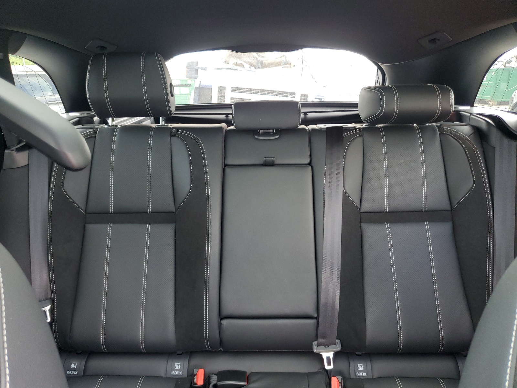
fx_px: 388
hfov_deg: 67.3
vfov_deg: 53.1
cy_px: 194
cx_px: 258
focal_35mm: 26
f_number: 1.5
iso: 131
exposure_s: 1/60.2
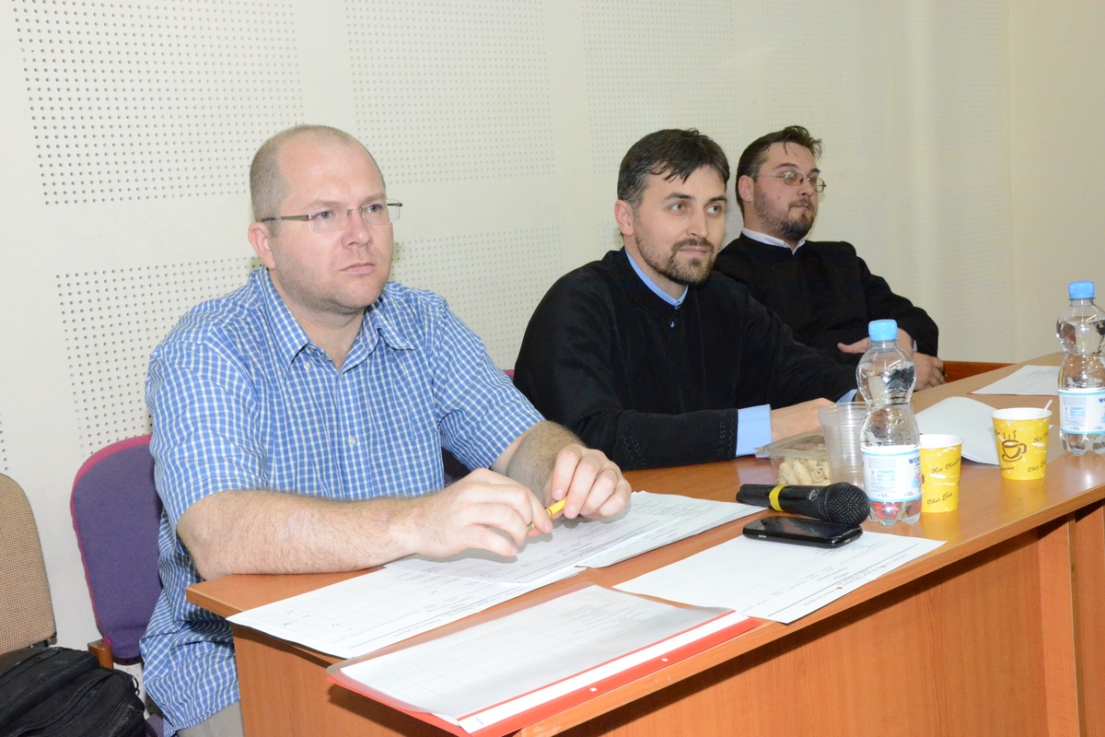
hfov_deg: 46.4
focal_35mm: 42
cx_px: 552
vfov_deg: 31.9
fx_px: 1289
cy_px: 368
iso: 6400
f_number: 11
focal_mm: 28
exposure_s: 1/60
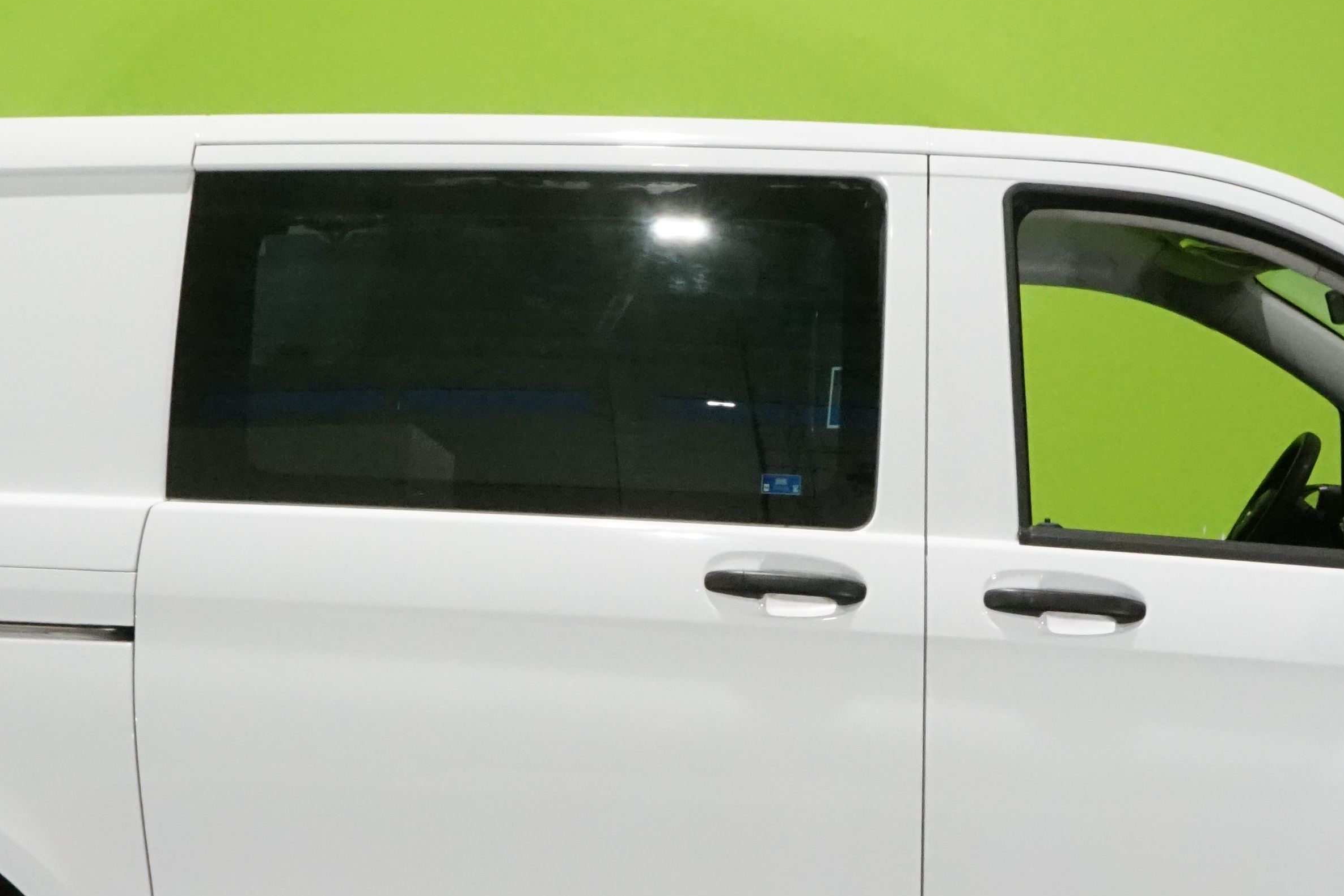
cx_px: 793
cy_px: 636
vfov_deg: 16.8
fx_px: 3024
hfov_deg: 25.0
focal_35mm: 81
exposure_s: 1/25
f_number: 22
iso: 6400
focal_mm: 32
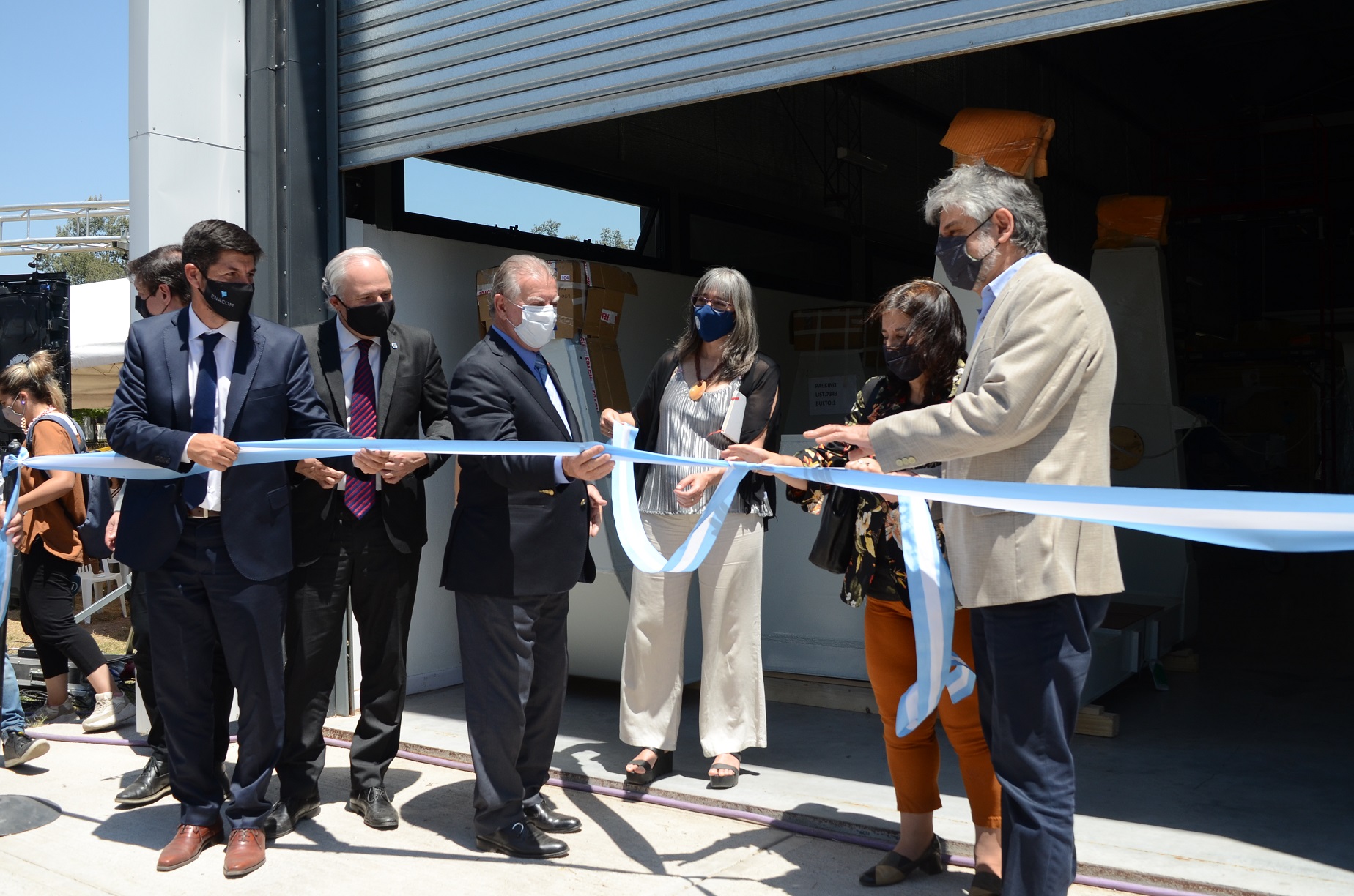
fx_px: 1295
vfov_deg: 38.2
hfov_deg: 55.2
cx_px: 677
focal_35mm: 34
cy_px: 448
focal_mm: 23
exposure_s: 1/1000
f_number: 5.6
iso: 250
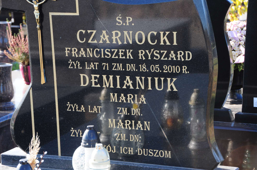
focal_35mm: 105
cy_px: 85
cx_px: 128
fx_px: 749
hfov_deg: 19.5
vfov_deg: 13.0
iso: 320
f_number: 7.1
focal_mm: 70
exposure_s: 1/200
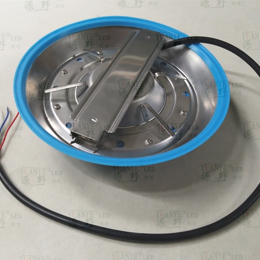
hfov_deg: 52.4
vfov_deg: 52.5
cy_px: 130
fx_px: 263
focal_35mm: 31
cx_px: 114
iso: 250
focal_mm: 3.88
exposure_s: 1/33.3
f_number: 2
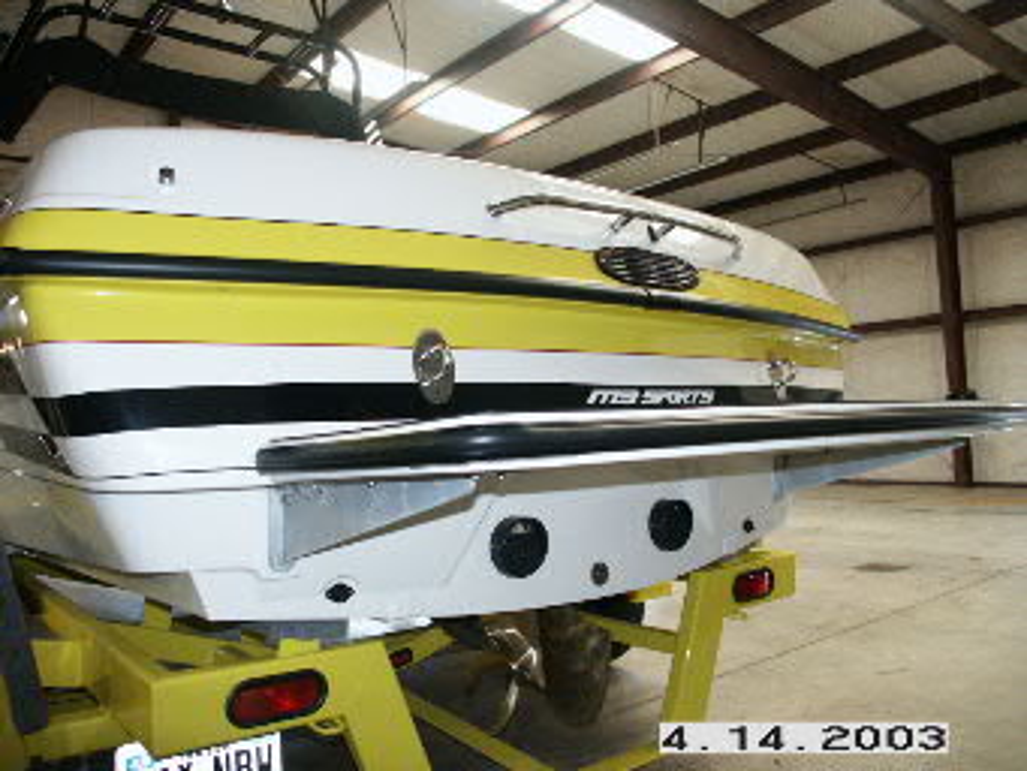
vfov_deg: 49.8
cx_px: 514
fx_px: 831
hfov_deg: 63.4
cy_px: 386
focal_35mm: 28
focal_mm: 7.27
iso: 200
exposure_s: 1/45
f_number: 2.8
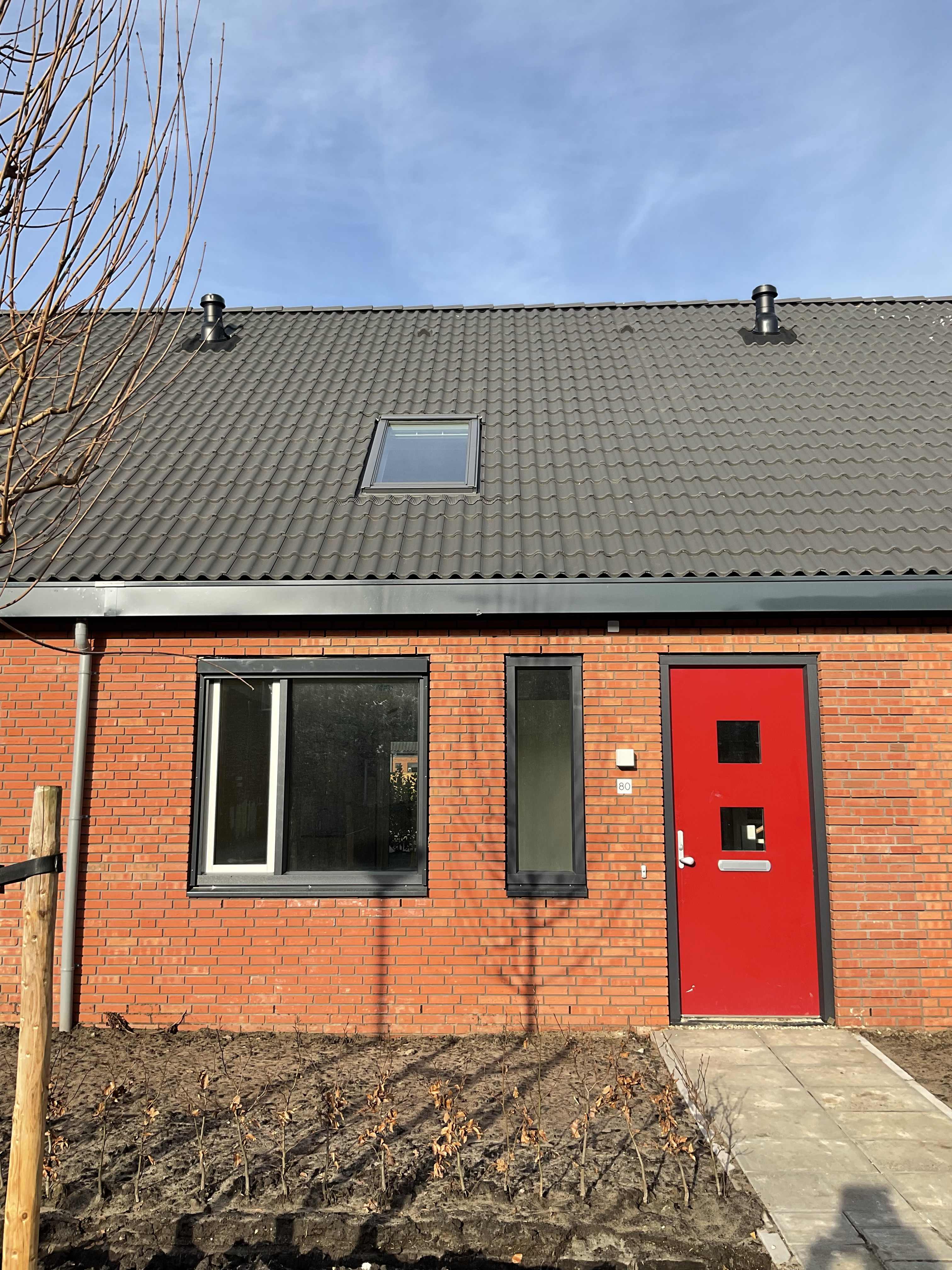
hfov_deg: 48.2
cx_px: 476
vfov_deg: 61.7
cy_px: 635
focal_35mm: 29
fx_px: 1063
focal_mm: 3
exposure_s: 1/1015
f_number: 1.8
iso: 16
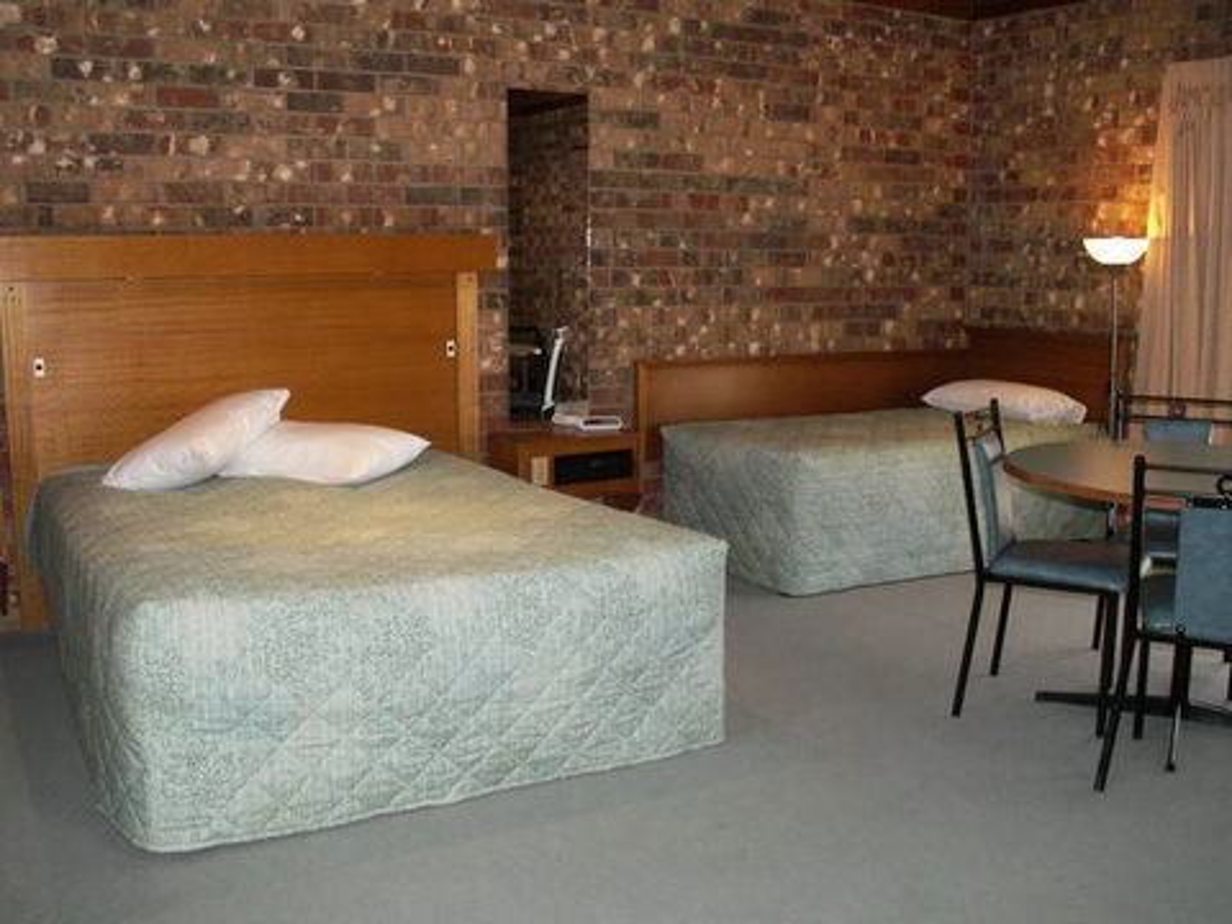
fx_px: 1246
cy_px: 462
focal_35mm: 35
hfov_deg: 52.6
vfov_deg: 40.7
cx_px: 616
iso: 160
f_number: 2.8
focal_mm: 5.86
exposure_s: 1/40
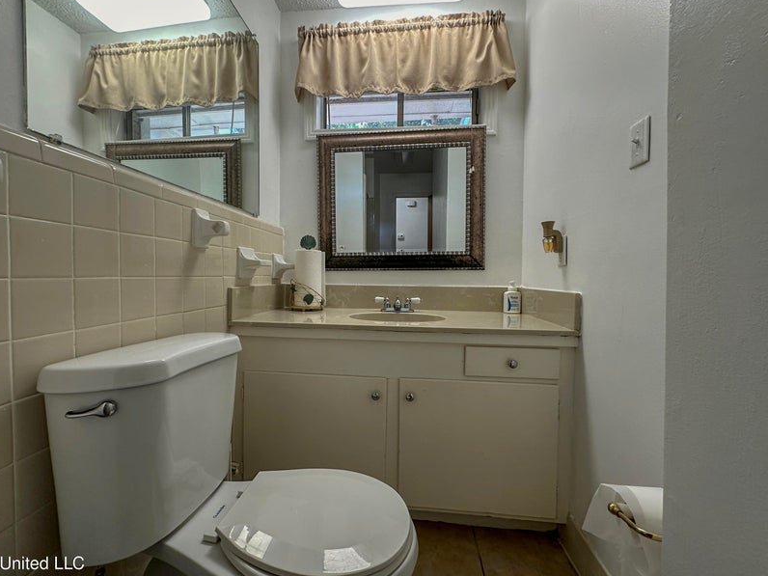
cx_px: 369
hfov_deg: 98.1
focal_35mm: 15
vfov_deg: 81.7
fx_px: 333
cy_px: 283
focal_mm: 2.22
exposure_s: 1/120
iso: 160
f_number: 2.2
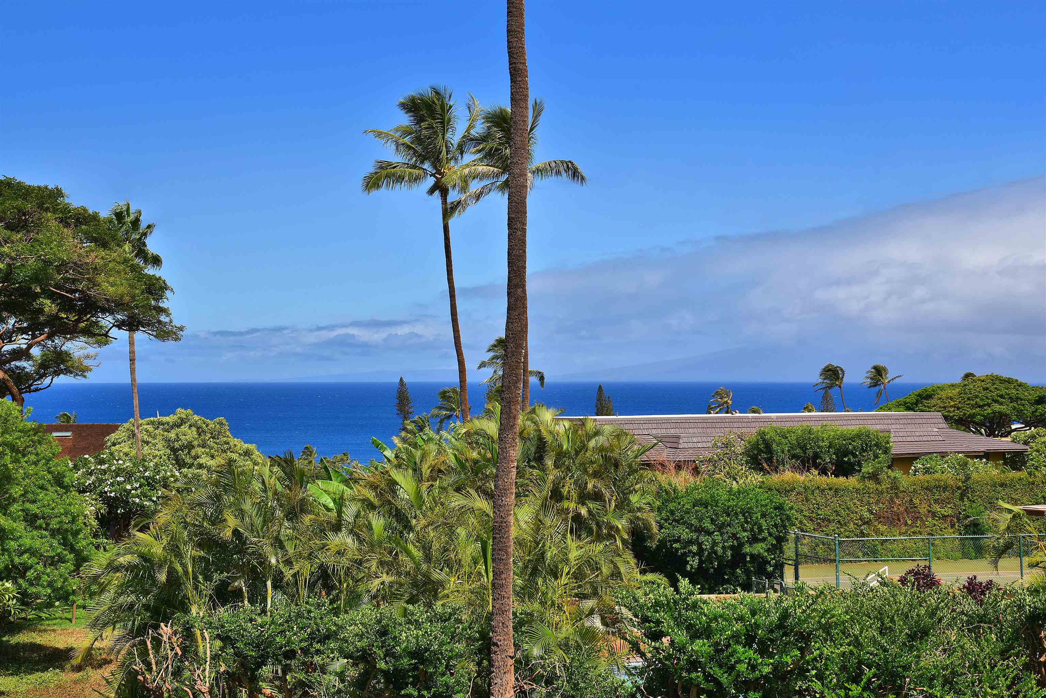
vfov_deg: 23.4
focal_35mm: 58
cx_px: 523
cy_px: 349
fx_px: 1686
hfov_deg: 34.5
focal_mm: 58
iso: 100
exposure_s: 1/200
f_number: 13
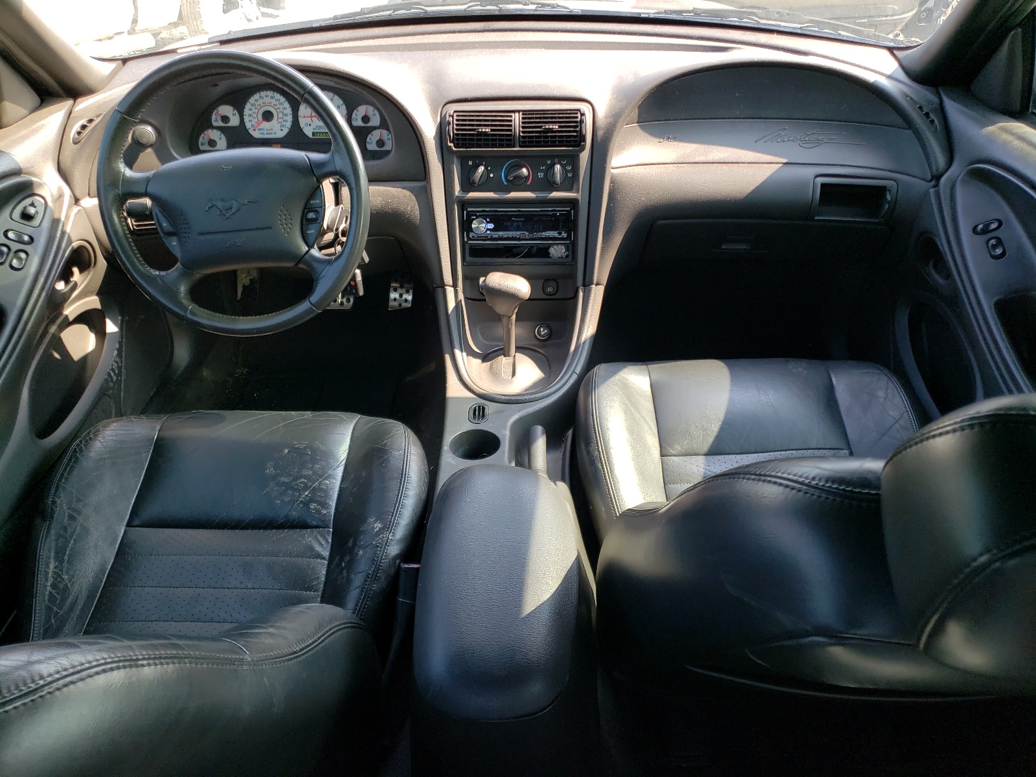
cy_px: 388
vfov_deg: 53.1
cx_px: 518
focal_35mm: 26
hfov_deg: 67.3
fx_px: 778
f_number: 1.5
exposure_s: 1/164
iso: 50
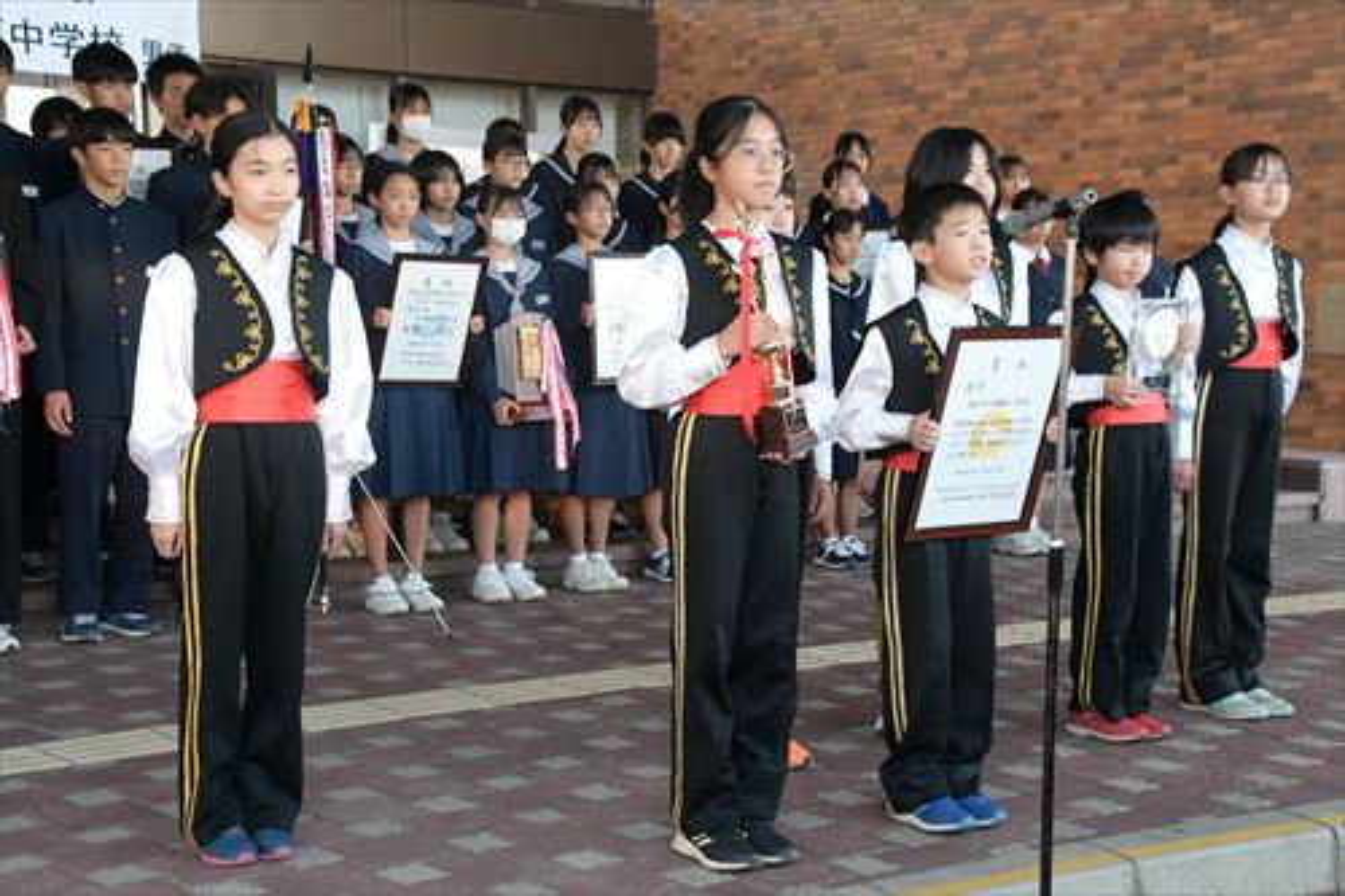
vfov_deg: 22.6
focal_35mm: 60
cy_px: 448
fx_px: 2241
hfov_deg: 33.4
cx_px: 672
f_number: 8
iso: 3200
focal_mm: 40
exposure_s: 1/250
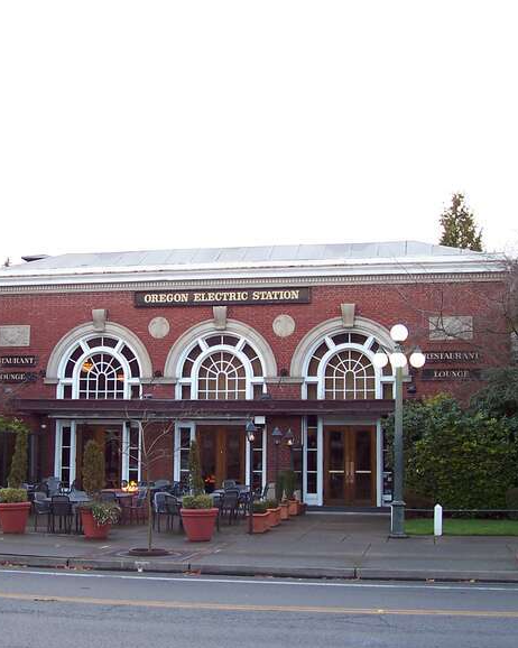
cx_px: 183
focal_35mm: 50
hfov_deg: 30.1
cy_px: 323
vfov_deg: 37.4
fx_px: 959
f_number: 2.8
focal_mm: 5.6
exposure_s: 1/90
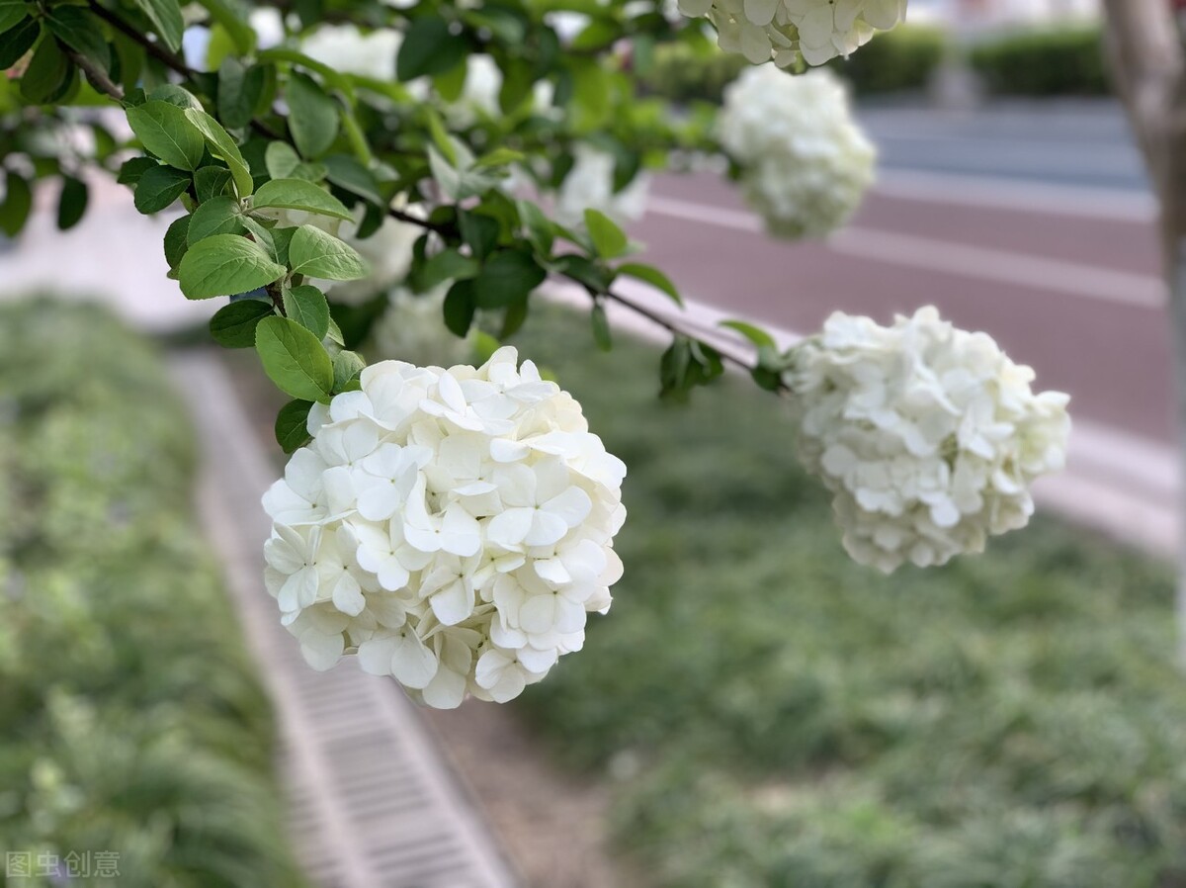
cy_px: 444
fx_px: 1780
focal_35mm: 52
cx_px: 593
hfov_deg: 36.8
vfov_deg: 28.0
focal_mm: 6
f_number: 2.4
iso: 16
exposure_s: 1/122
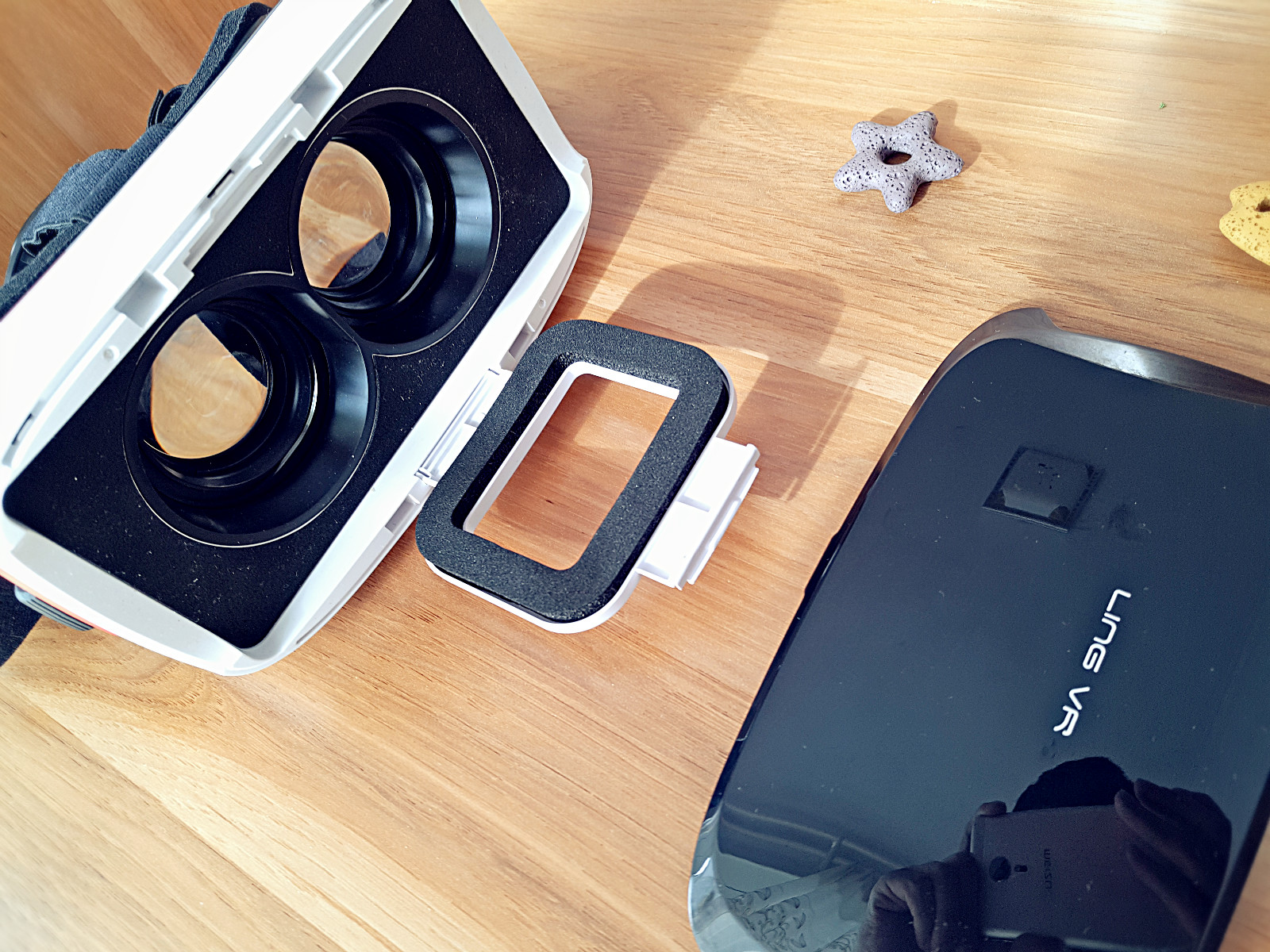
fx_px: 1137
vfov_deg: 45.4
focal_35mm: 31
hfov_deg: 58.4
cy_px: 476
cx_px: 635
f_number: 2.2
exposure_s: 1/33
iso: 50
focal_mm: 4.73
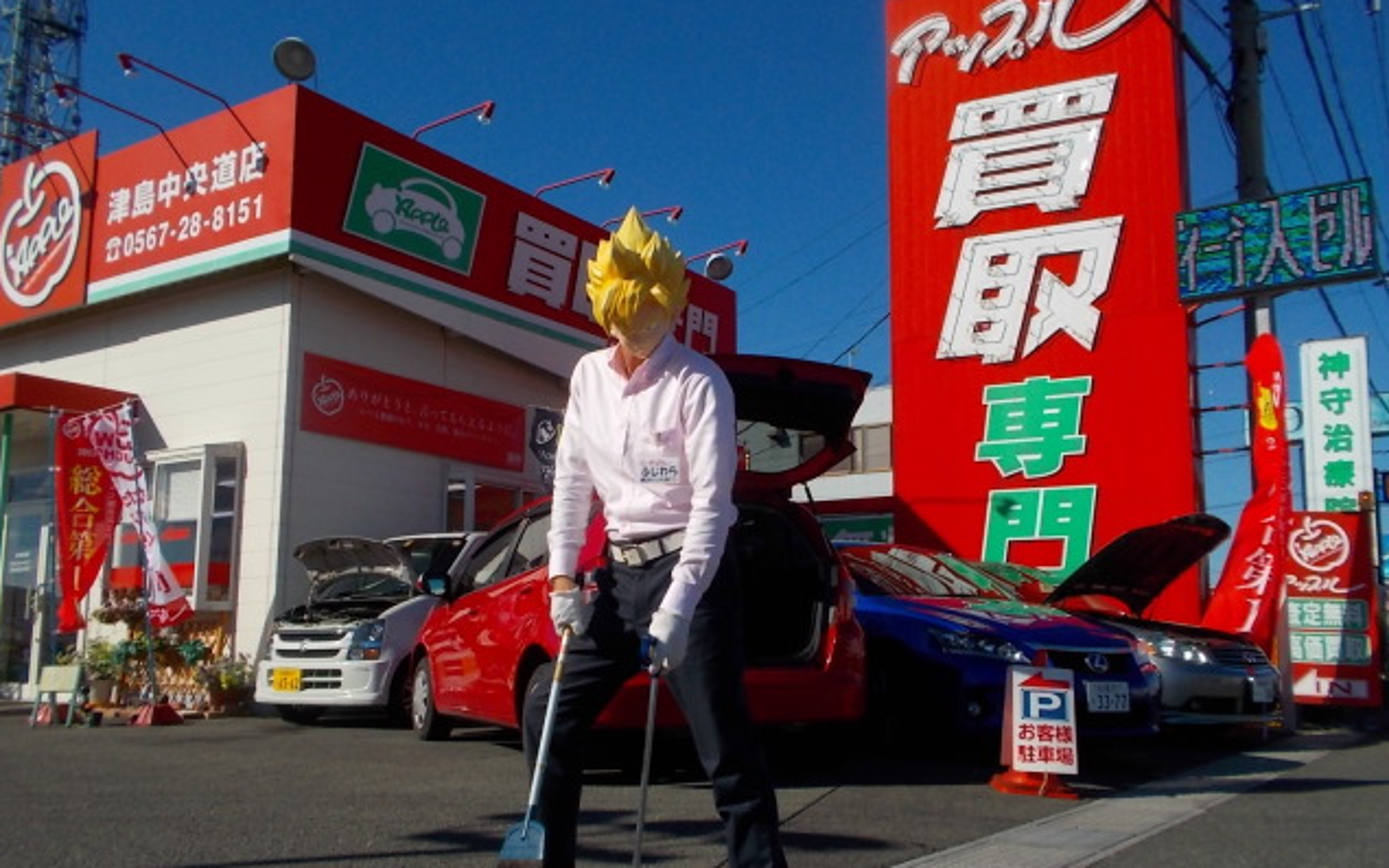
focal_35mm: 31
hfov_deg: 61.2
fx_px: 1174
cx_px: 693
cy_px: 483
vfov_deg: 40.5
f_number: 3.3
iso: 80
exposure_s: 1/1250
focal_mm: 4.1
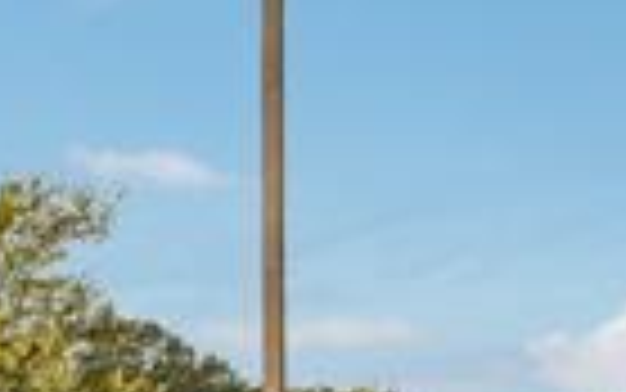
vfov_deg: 11.6
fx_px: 1792
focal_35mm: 105
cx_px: -1284
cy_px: 701
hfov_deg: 11.2
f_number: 8
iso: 400
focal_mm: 14
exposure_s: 1/640
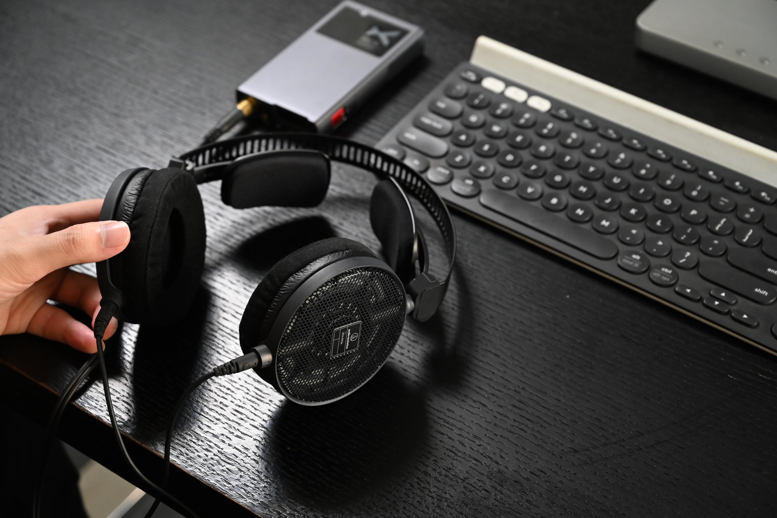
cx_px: 388
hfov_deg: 31.4
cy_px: 259
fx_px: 1381
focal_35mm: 64
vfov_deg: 21.2
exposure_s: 1/125
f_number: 5
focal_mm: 64
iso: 3200
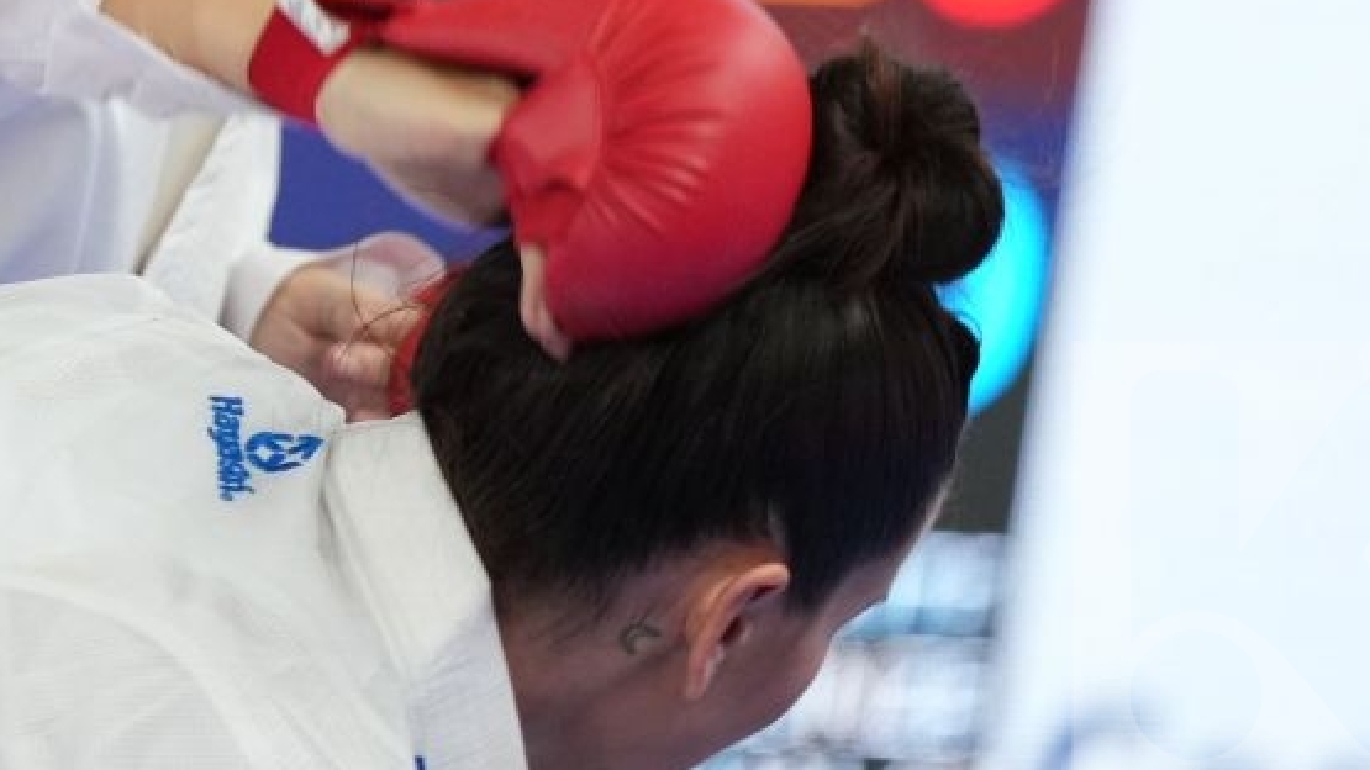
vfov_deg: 1.8
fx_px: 23936
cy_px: -311
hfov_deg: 3.3
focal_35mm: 659
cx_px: -370
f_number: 2.8
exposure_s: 1/800
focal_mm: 194
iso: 2000
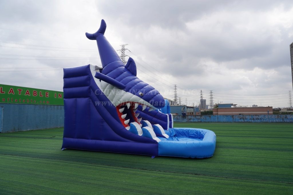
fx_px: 195
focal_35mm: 24
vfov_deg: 53.1
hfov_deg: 73.7
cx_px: 146
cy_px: 98
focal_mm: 16
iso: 100
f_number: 8
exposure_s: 1/250
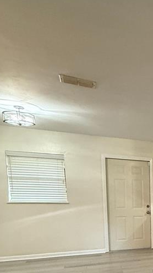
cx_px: 243
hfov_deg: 23.7
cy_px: 228
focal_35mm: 37
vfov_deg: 50.0
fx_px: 267
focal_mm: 2.22
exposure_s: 1/60
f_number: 2.2
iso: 400
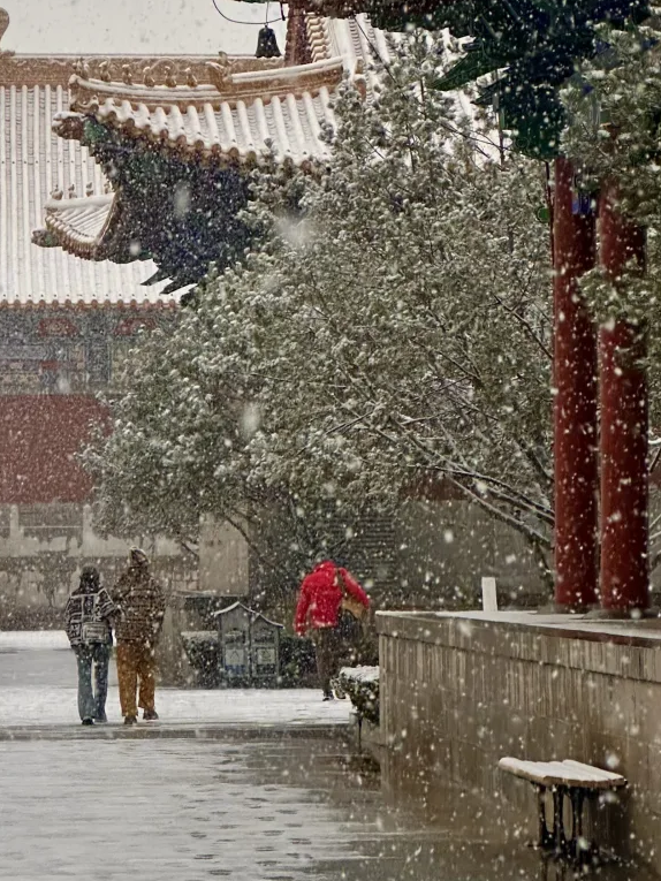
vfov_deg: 13.6
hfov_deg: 10.2
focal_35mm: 145
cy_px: 282
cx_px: 150
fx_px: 3691
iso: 125
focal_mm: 9
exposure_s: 1/99
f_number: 2.8
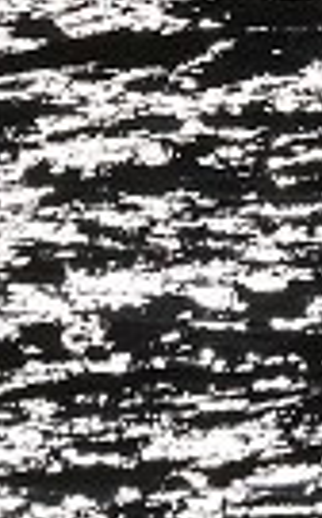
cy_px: -336
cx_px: 1211
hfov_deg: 0.4
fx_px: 48005
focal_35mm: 3408
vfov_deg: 0.6
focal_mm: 300
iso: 100
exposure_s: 1/2500
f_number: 16
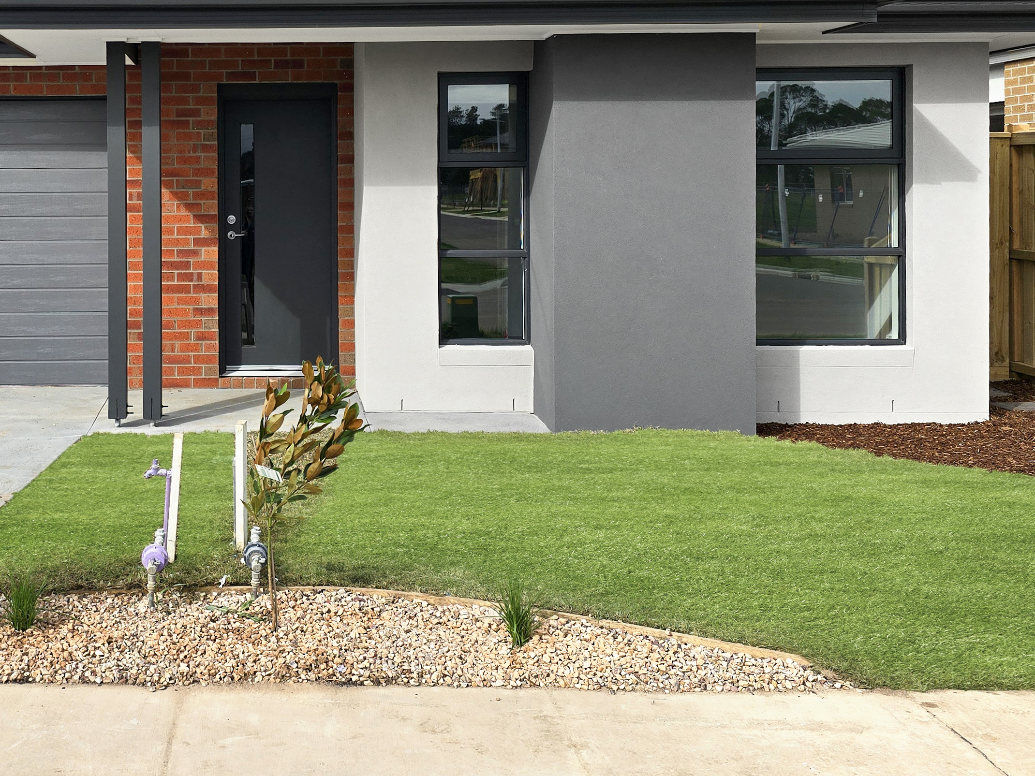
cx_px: 219
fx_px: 1286
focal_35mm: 43
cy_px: 258
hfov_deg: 42.1
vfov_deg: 33.3
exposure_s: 1/758
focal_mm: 6.3
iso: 12
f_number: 1.7
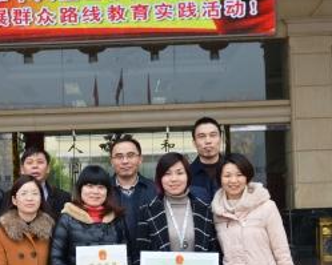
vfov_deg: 18.8
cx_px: 99
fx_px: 796
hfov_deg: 23.4
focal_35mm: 81
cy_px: 191
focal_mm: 32
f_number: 5.6
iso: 320
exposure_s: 1/125
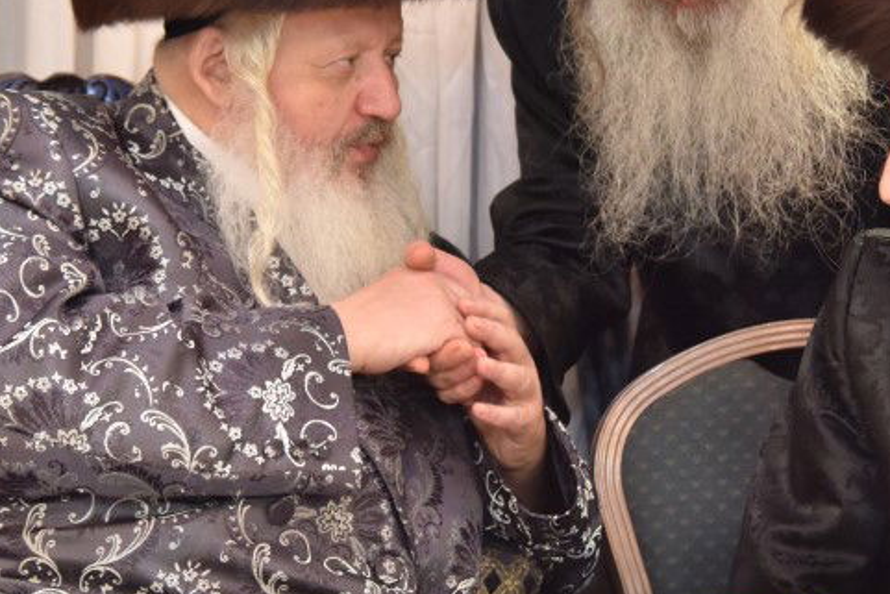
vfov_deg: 11.7
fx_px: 2893
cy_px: 149
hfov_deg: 17.5
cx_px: 400
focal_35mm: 117
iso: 2000
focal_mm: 55
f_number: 4
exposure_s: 1/125
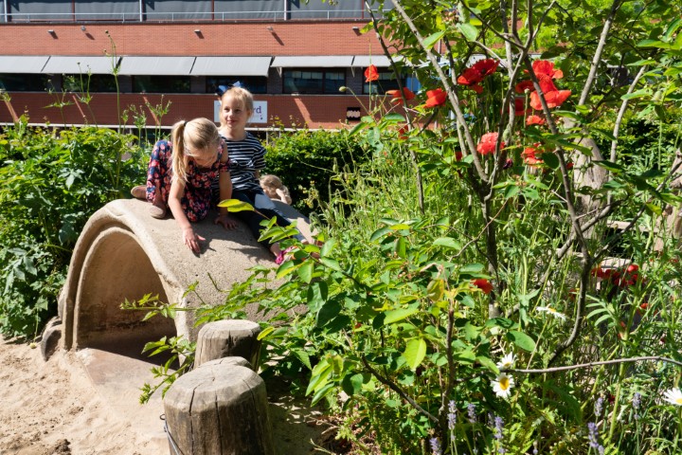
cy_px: 228
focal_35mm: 33
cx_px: 341
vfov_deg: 40.0
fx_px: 625
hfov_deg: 57.2
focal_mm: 33
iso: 640
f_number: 11
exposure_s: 1/500
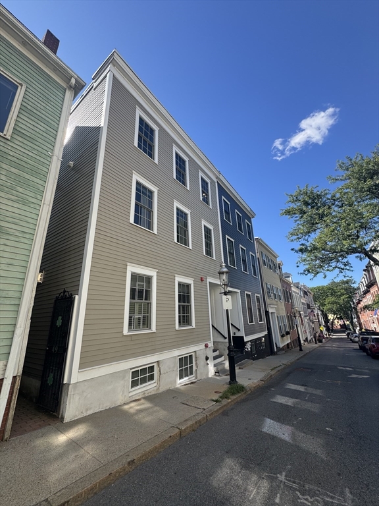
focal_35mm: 14
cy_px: 253
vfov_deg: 102.1
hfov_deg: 85.7
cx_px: 190
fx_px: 204
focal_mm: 2.22
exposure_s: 1/713
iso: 40
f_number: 2.2
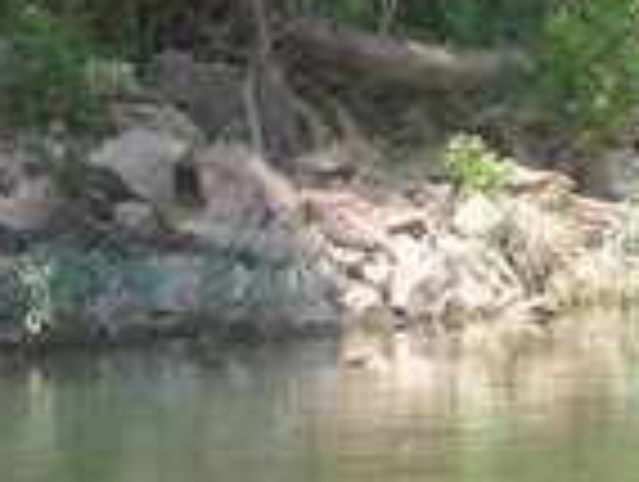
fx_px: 5307
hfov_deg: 6.9
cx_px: 662
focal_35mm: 287
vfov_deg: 5.2
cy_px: 225
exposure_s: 1/180
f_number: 4.6
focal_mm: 16.8
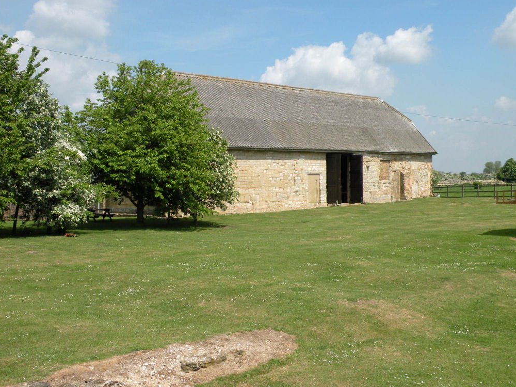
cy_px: 191
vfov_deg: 33.6
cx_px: 257
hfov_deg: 43.9
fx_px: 641
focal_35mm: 43
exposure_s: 1/270
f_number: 6.3
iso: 64
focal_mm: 7.4
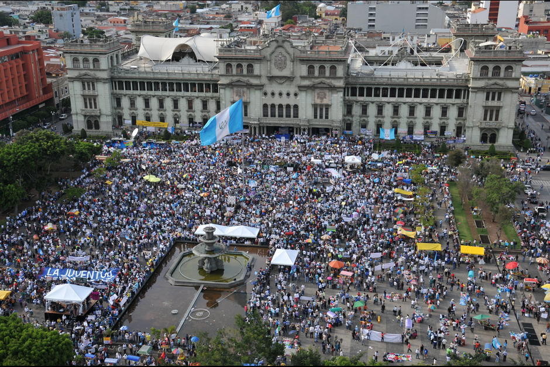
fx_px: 688
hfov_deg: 43.6
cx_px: 275
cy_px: 184
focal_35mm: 45
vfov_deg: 29.9
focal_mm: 30
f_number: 7.1
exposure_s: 1/320
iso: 200
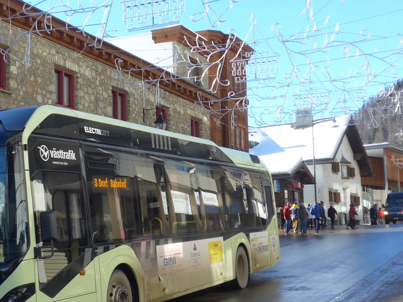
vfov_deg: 23.3
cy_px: 157
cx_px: 103
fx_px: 733
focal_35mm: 63
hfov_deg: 30.2
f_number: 2.8
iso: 80
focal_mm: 8
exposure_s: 1/640
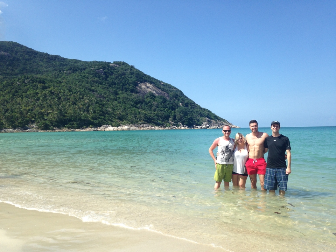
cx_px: 168
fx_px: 320
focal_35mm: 33
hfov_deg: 55.4
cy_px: 126
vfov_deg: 42.9
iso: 50
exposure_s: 1/1595
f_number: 2.4
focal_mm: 4.12
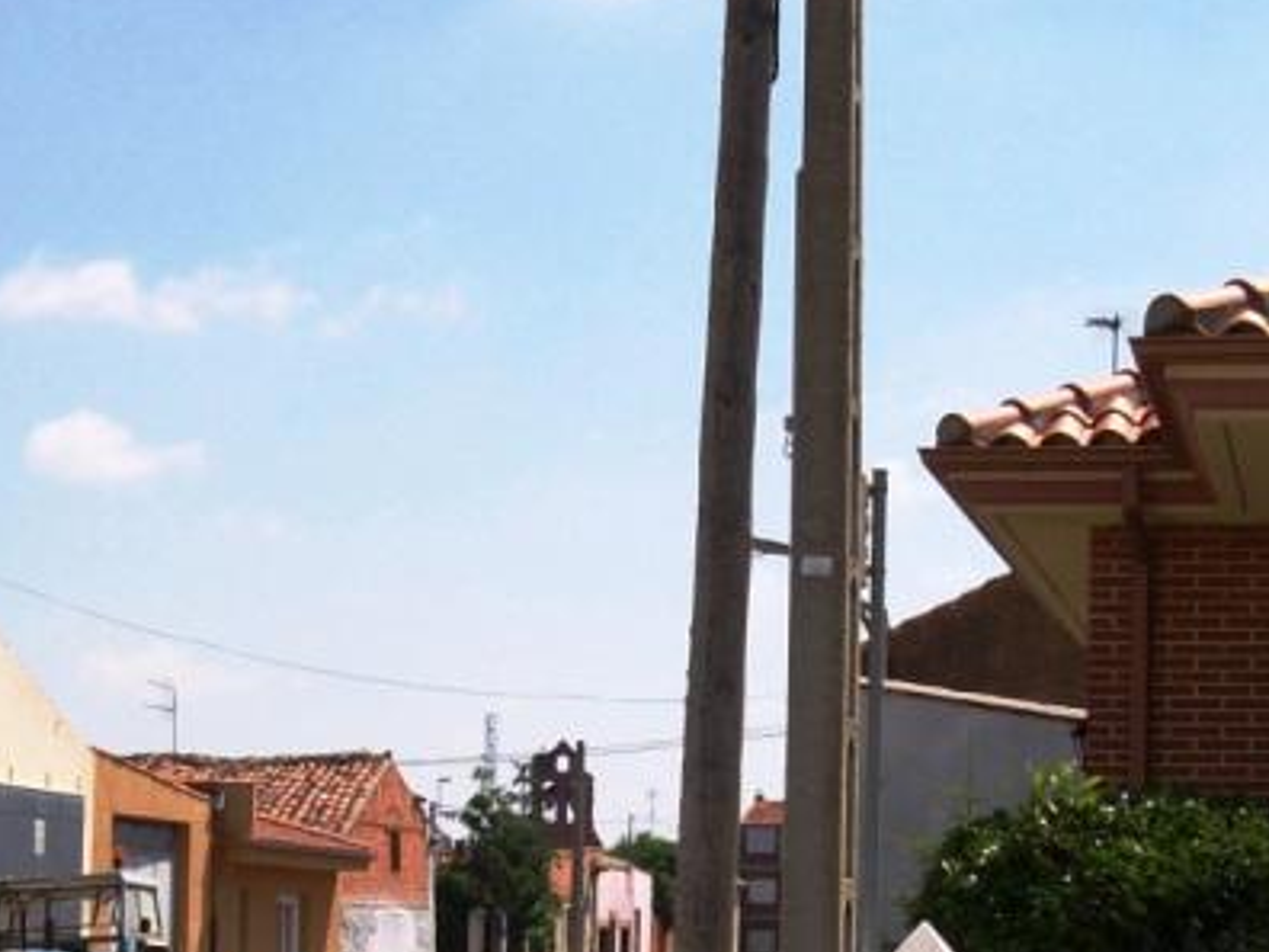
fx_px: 3409
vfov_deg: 15.7
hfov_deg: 21.1
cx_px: 583
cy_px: 848
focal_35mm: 93
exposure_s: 1/663
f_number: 4.8
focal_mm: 6
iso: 80
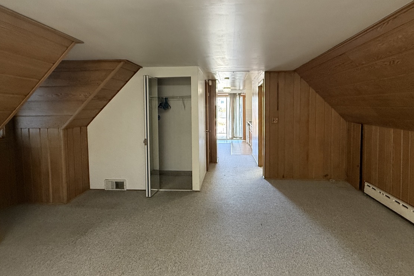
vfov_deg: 64.3
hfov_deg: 86.9
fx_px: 218
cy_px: 119
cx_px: 215
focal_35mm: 19
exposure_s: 1/120
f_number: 2.2
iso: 500
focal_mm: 2.22
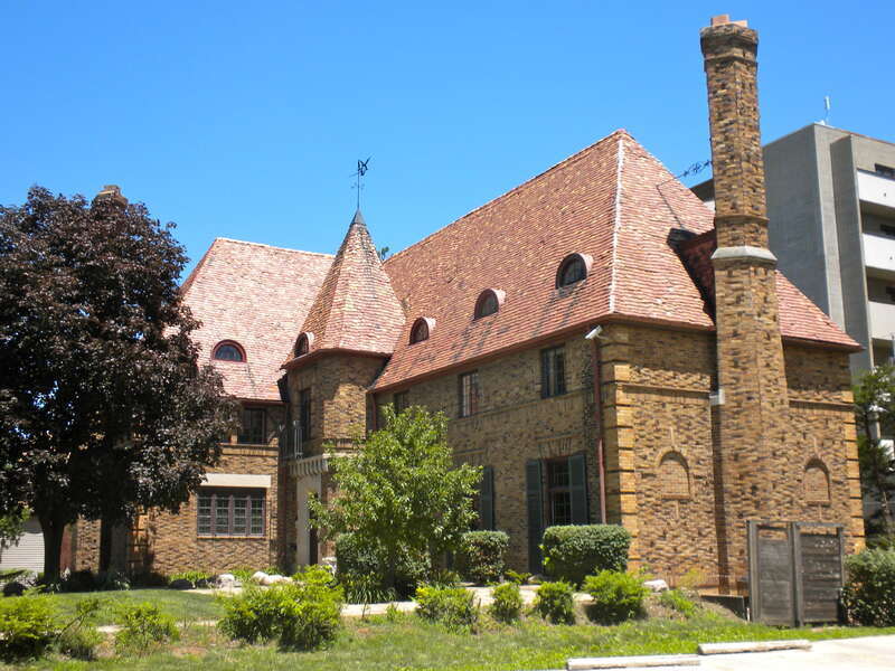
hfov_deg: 50.1
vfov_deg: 38.7
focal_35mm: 37
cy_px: 336
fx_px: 957
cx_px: 448
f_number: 10
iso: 64
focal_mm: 6.6
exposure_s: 1/62
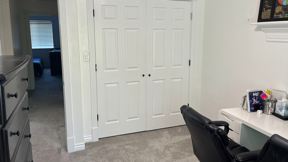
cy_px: 70
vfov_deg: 40.1
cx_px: 143
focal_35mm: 29
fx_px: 222
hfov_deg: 66.1
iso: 125
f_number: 1.6
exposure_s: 1/120
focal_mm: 5.1
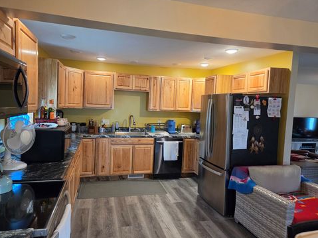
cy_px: 120
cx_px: 156
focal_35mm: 24
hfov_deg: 71.6
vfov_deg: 56.8
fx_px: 220
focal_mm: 5.4
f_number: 1.8
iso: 640
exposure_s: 1/120
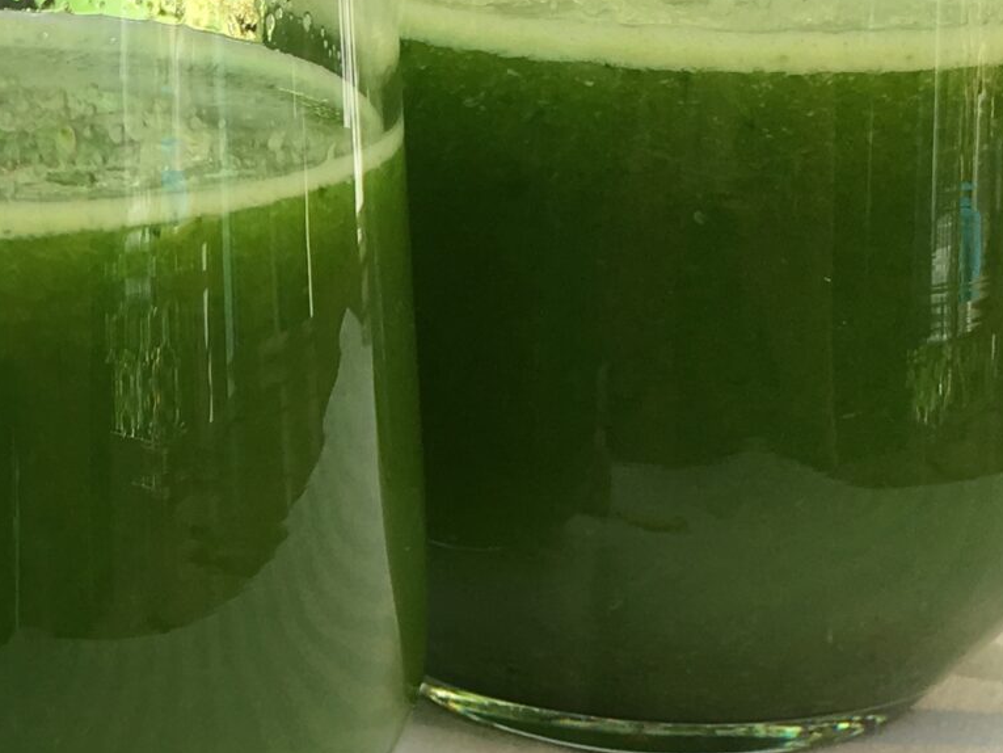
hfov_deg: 19.1
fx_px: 2811
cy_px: 611
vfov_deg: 15.1
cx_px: -195
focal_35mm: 97
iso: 25
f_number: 2.2
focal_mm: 4.15
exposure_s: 1/405
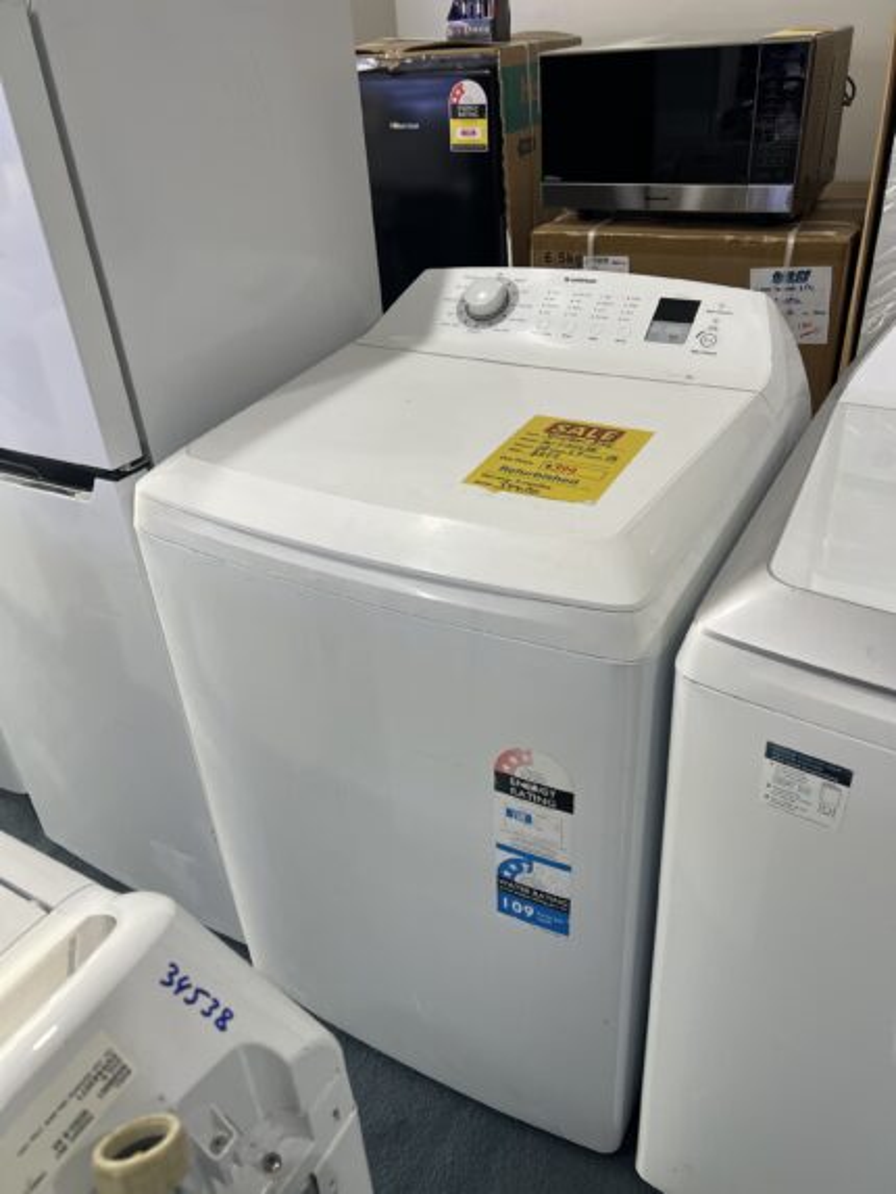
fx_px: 897
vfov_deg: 67.3
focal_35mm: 26
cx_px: 448
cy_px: 597
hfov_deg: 53.1
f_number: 1.5
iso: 100
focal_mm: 5.7
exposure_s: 1/100
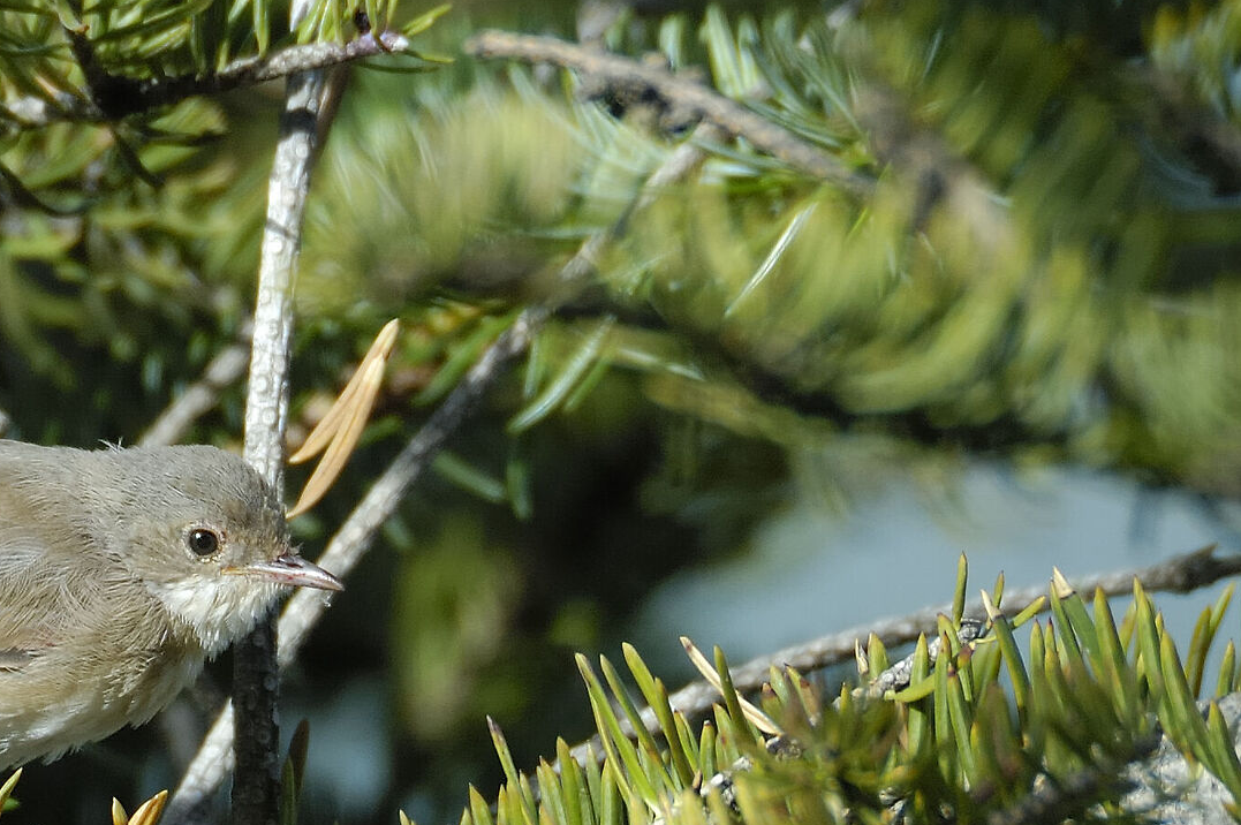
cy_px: 525
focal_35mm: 1671
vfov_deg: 0.8
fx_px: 57549
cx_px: 20
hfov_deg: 1.2
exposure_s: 1/400
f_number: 8
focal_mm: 500
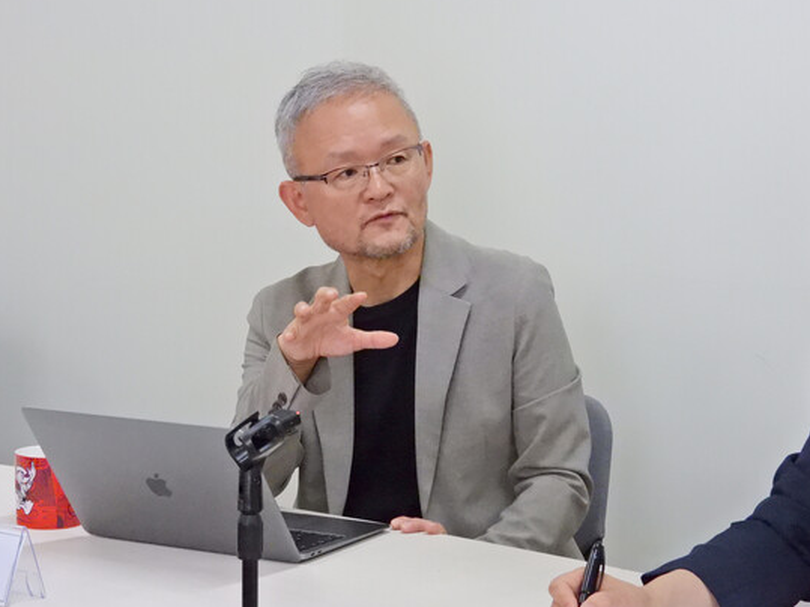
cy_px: 279
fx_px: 2082
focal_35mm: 89
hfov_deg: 22.0
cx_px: 398
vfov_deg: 16.6
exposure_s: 1/125
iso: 1800
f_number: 4
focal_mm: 14.3
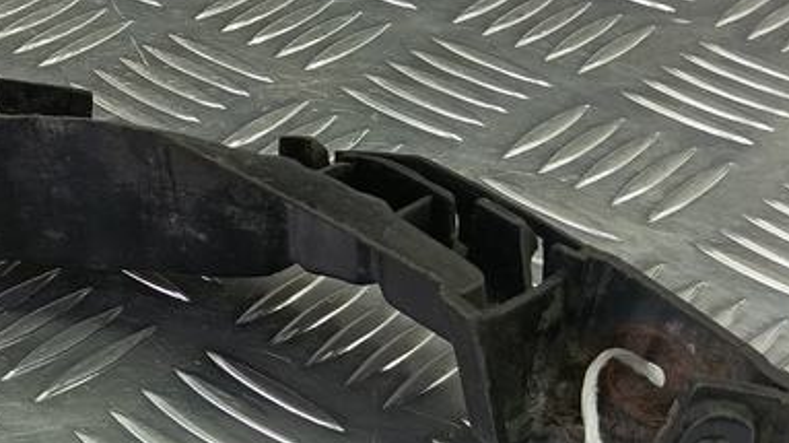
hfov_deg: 29.3
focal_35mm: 67
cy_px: 231
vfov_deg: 18.0
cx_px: -12
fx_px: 1401
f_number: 1.6
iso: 119
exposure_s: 1/50
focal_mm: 4.11
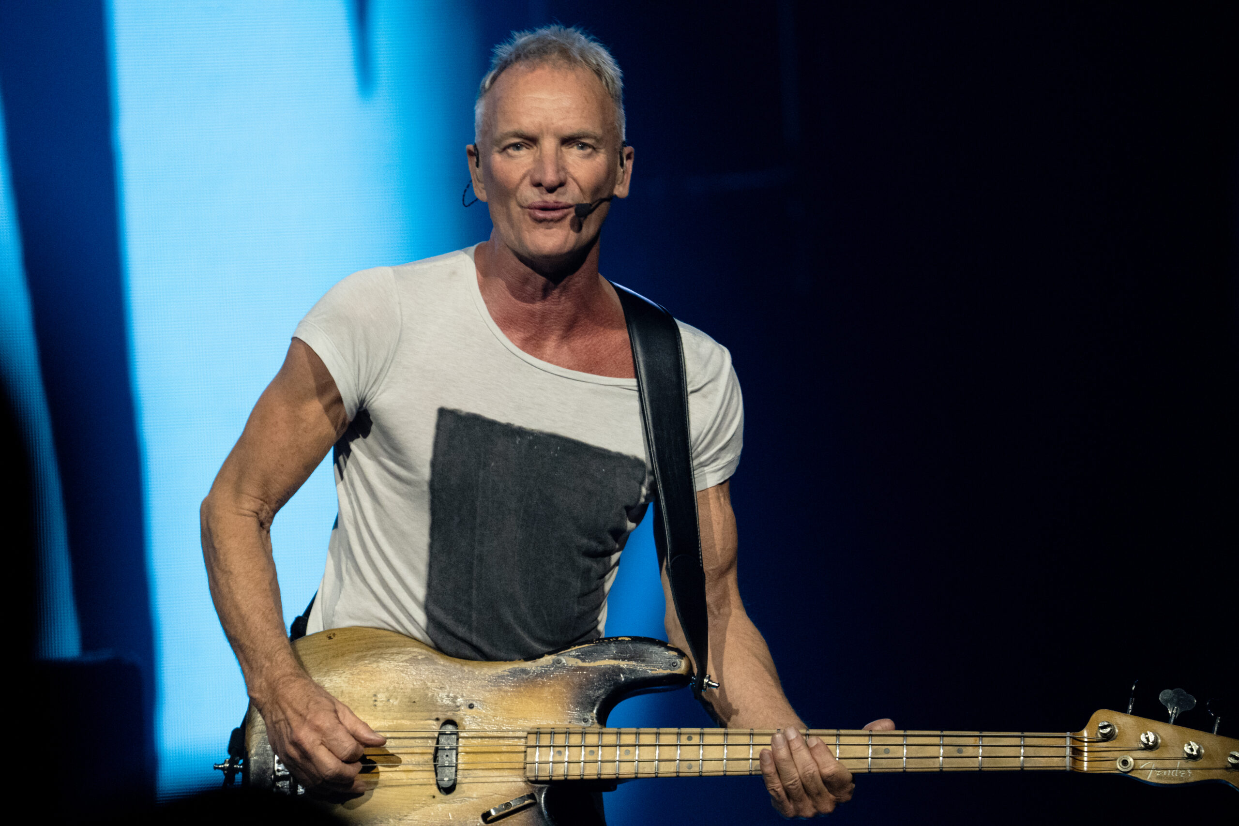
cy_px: 413
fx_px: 14145
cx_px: 620
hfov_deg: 5.0
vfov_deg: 3.3
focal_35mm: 411
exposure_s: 1/200
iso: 8000
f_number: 6.3
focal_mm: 411
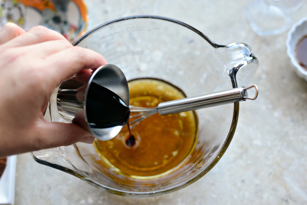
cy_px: 102
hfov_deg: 39.6
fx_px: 427
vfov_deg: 27.0
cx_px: 154
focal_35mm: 50
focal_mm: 50
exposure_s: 1/160
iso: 1100
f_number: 3.2
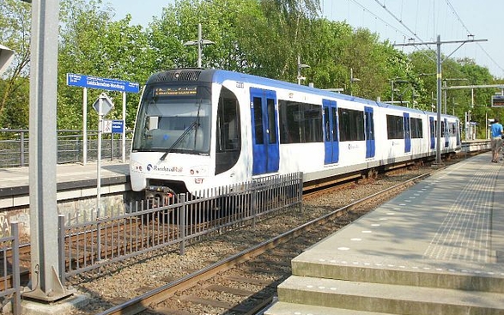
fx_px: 536
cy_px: 166
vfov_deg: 32.8
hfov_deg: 50.4
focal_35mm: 39
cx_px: 254
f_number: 5.6
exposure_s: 1/250
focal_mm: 6.3
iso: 100
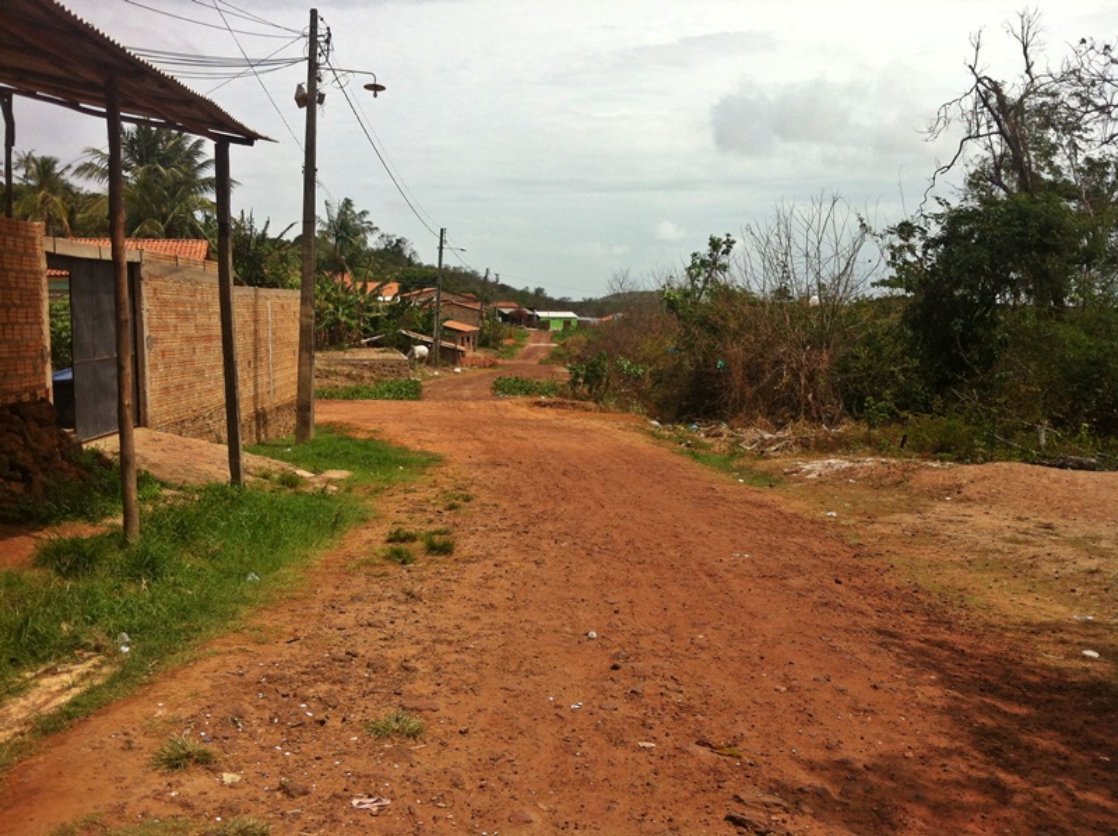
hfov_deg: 52.7
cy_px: 418
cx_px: 559
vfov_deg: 40.6
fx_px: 1129
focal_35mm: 35
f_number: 2.8
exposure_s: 1/2011
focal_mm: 3.85
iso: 80
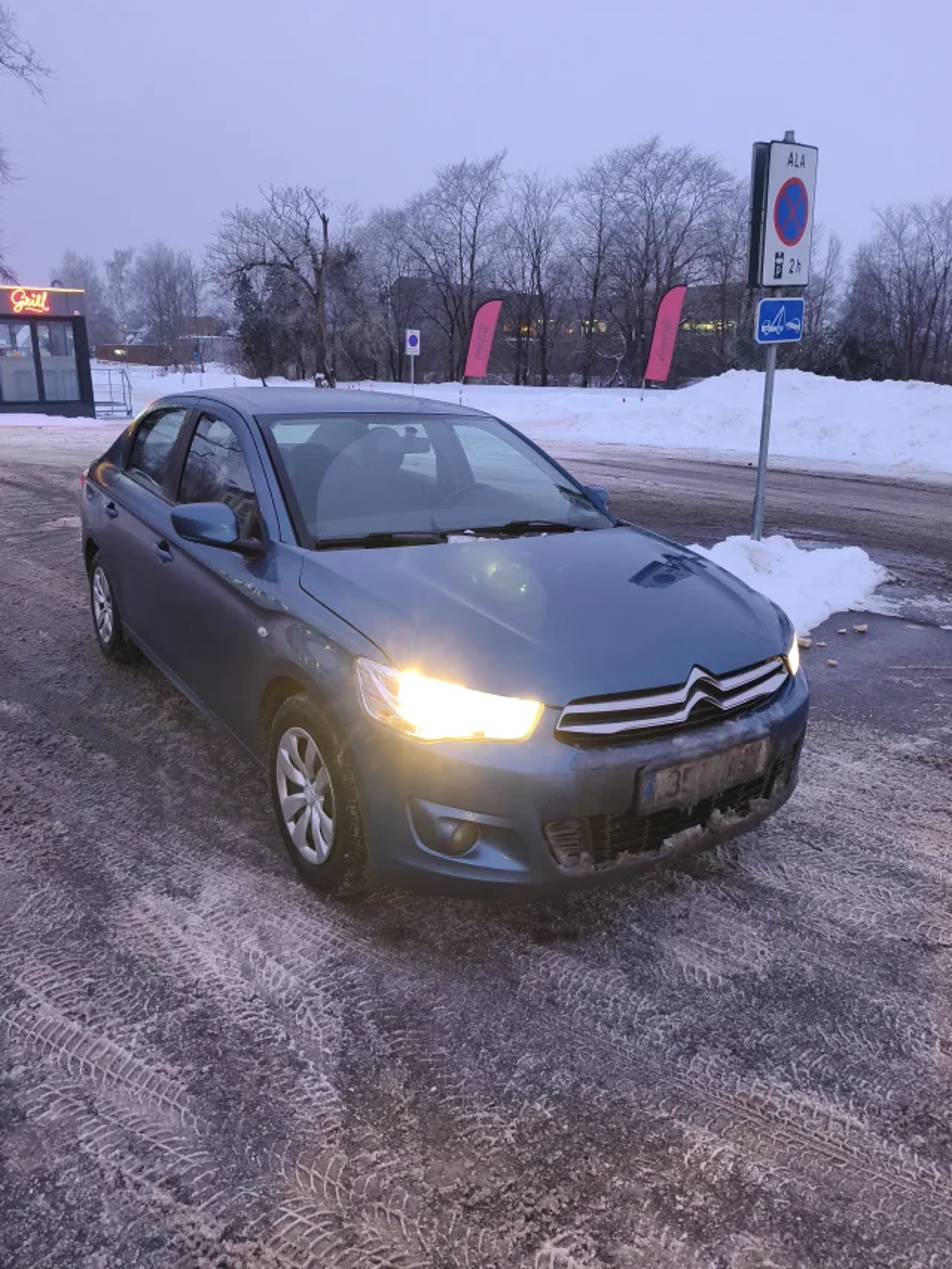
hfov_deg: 58.9
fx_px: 843
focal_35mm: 23
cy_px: 634
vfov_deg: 73.9
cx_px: 476
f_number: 1.65
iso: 1250
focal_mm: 6.18
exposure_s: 1/50
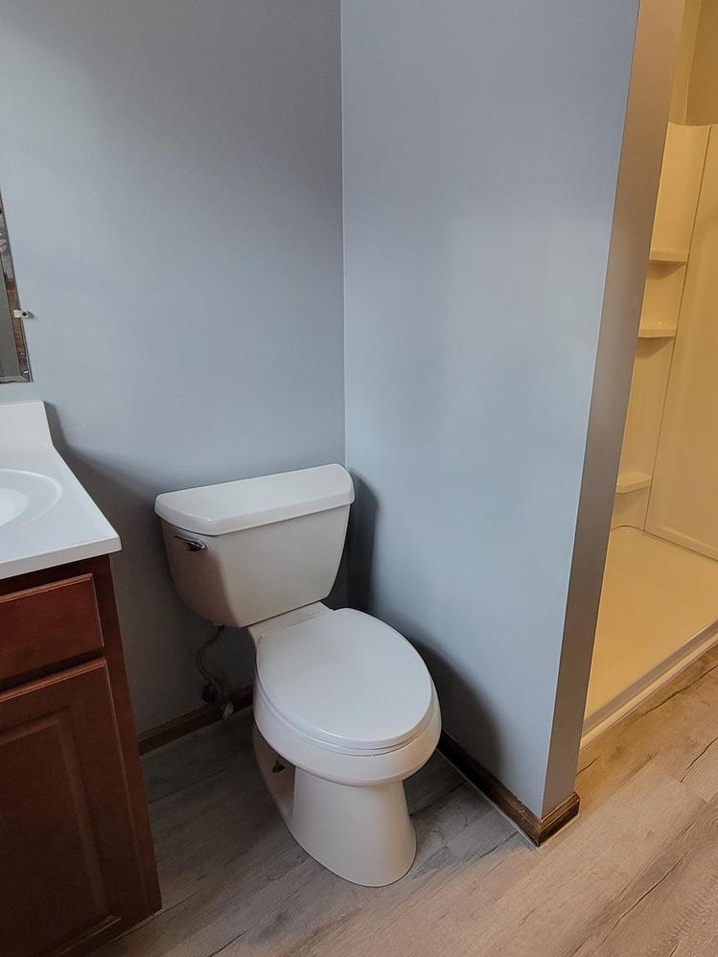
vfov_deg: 81.7
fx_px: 553
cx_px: 491
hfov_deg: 63.9
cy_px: 467
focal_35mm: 20
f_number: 2.2
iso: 320
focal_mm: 2.2
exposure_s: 1/60
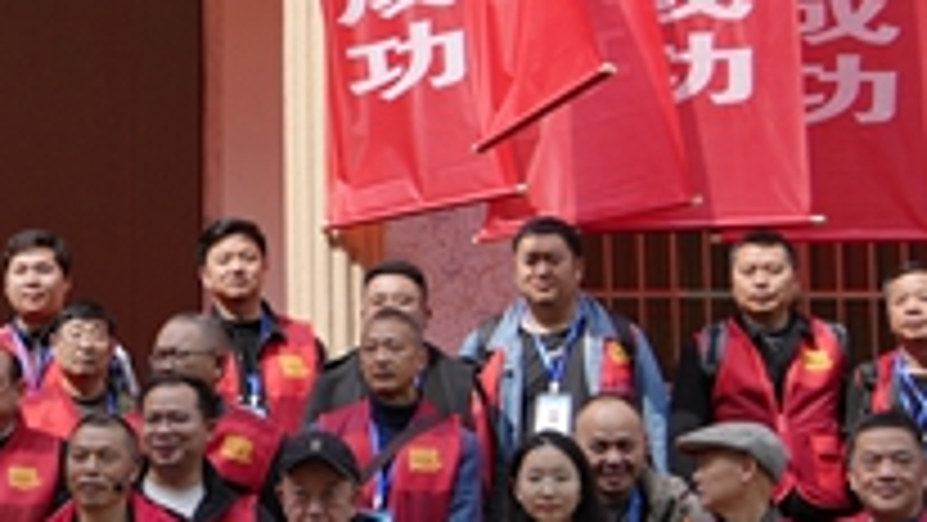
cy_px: 128
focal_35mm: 122
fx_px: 3000
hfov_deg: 16.8
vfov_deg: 9.9
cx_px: -171
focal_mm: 20
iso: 100
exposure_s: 1/640
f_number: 4.5
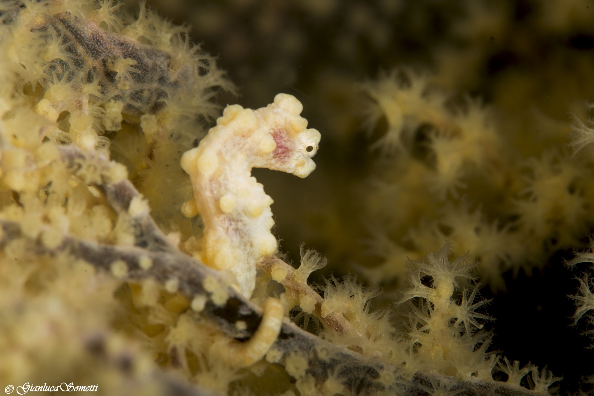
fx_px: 2599
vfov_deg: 8.7
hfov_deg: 13.0
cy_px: 198
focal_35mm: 158
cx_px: 297
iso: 100
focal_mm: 105
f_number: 32
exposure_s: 1/250
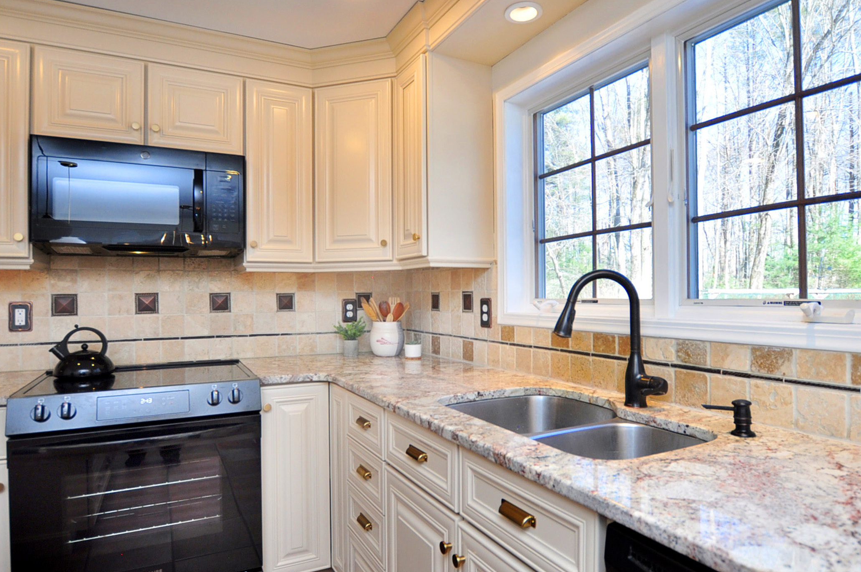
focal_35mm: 21
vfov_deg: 59.4
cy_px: 283
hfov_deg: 81.3
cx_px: 438
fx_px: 502
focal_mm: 10
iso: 320
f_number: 3.5
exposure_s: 1/160
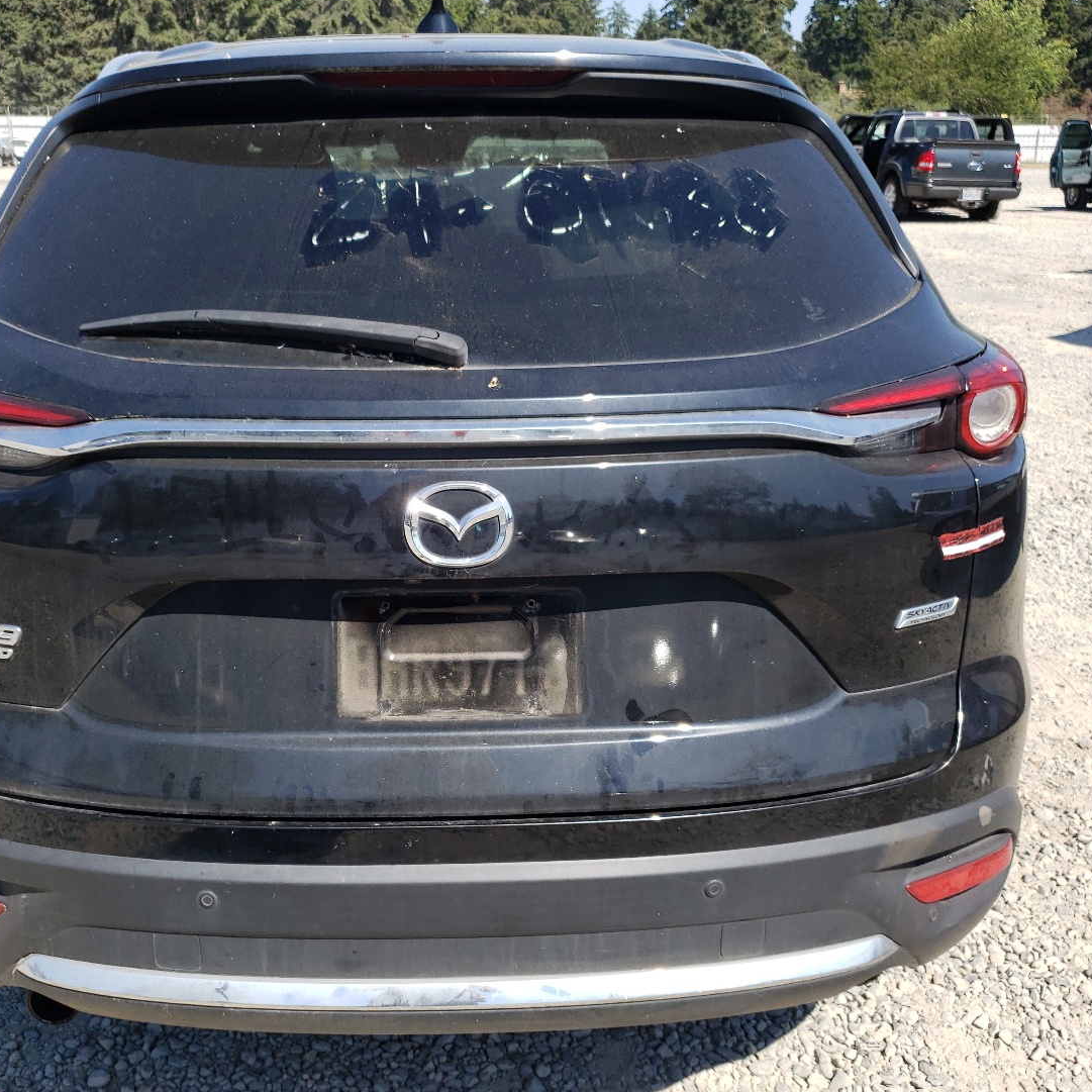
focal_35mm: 34
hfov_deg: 48.3
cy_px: 518
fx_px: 1213
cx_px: 458
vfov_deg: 48.4
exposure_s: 1/1667
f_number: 1.5
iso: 50
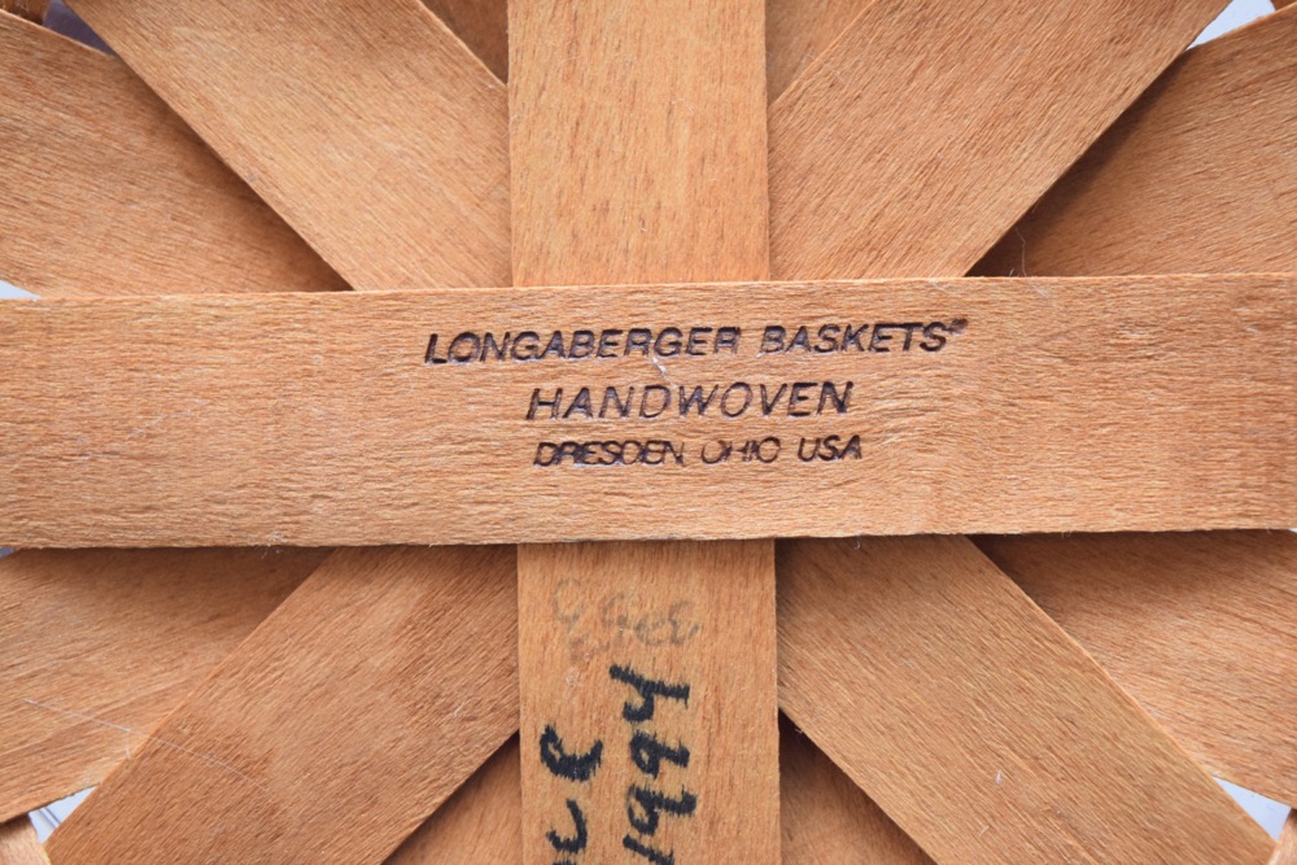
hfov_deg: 24.6
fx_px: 2973
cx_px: 648
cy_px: 432
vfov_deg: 16.6
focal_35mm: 82
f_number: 5.6
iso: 2800
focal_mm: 55
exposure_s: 1/60
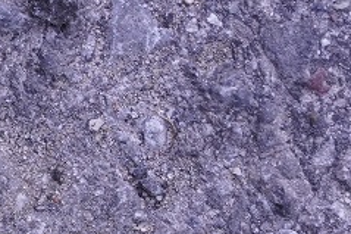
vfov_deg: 2.4
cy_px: 68
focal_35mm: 565
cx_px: -444
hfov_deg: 3.6
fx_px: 5505
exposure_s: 1/80
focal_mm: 90
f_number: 9
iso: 1250
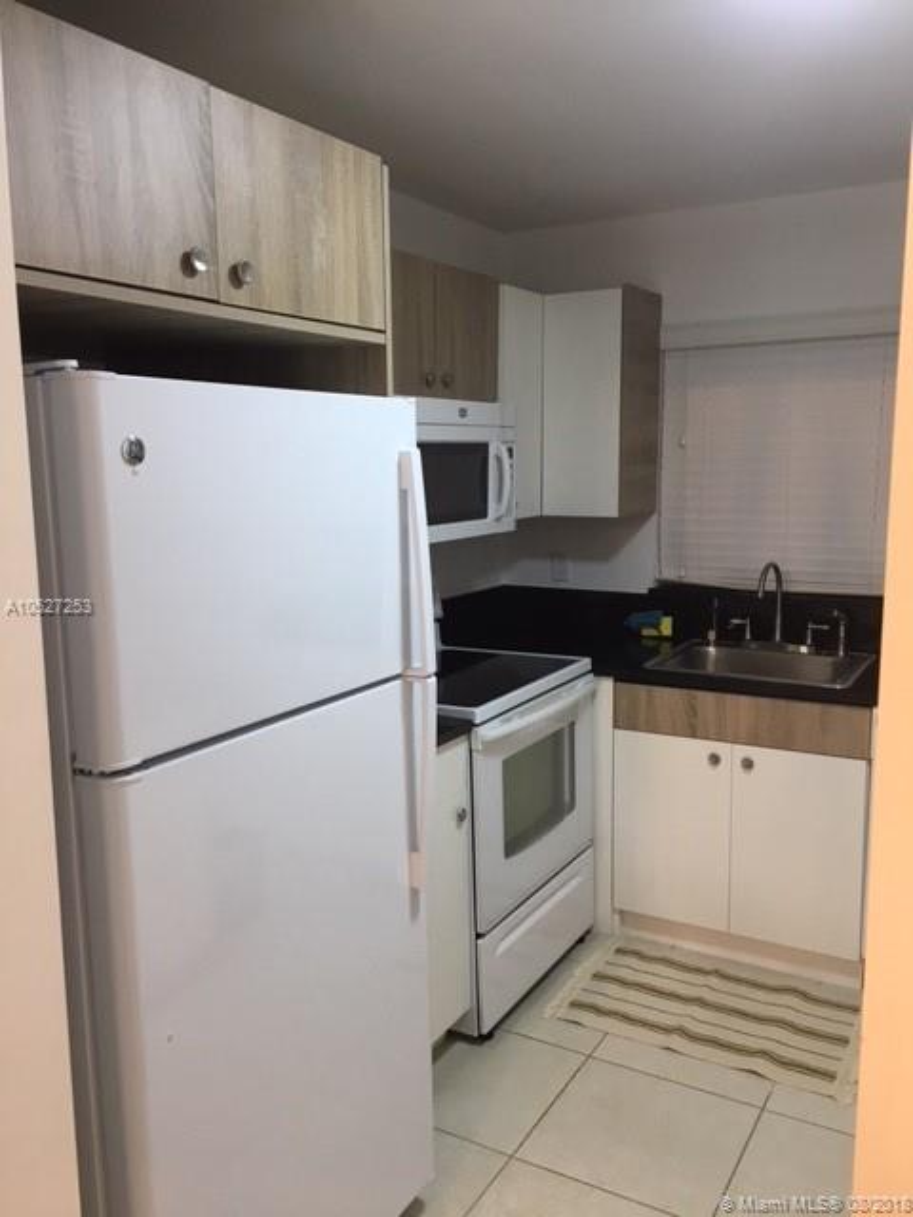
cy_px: 608
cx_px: 456
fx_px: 1020
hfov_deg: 48.2
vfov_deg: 61.7
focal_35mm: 29
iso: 80
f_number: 2.2
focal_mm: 4.15
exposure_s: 1/33
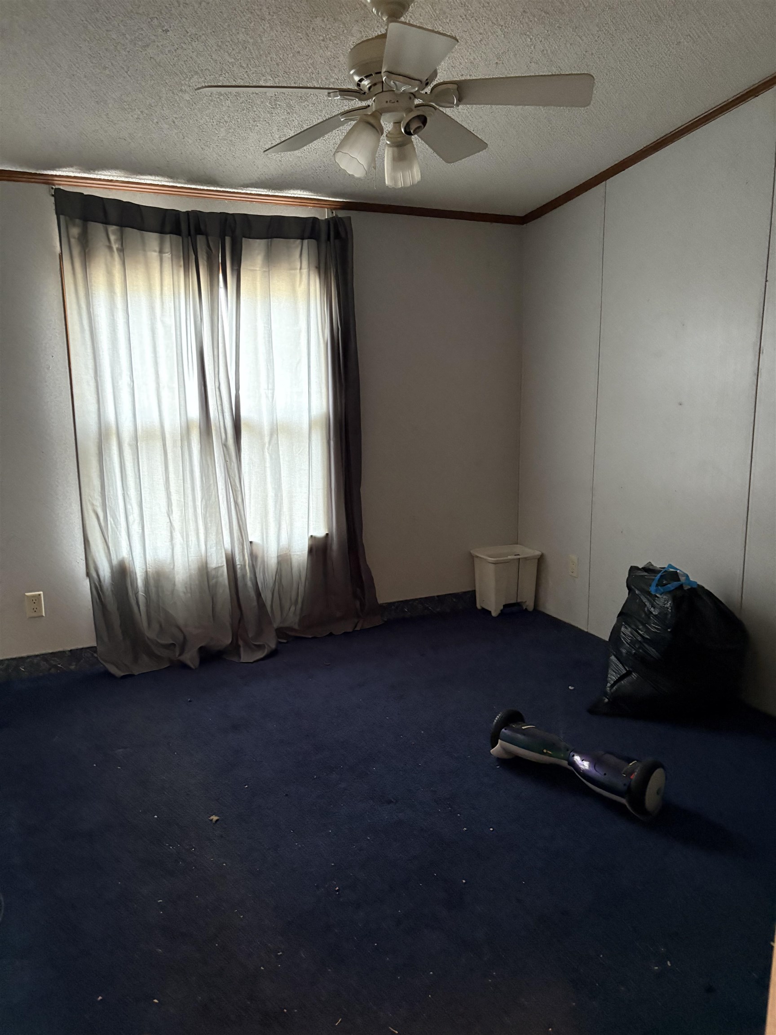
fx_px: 777
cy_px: 518
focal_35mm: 26
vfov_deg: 67.3
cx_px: 388
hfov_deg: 53.1
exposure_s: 1/40
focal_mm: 5.96
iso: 500
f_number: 1.6
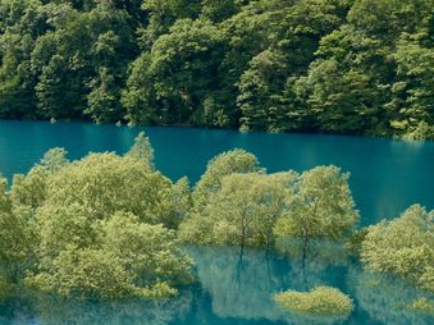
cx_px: -27
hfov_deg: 25.1
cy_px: 314
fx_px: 915
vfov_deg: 19.6
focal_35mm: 73
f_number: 3.6
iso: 125
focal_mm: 20.6
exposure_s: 1/500
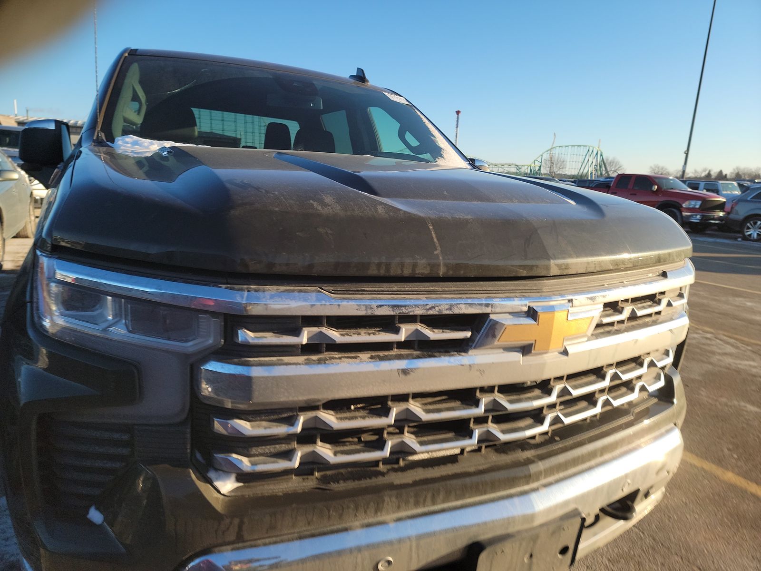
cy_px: 286
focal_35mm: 24
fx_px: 528
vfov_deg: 56.8
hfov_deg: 71.6
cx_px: 380
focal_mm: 6.7
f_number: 1.8
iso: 50
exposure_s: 1/441
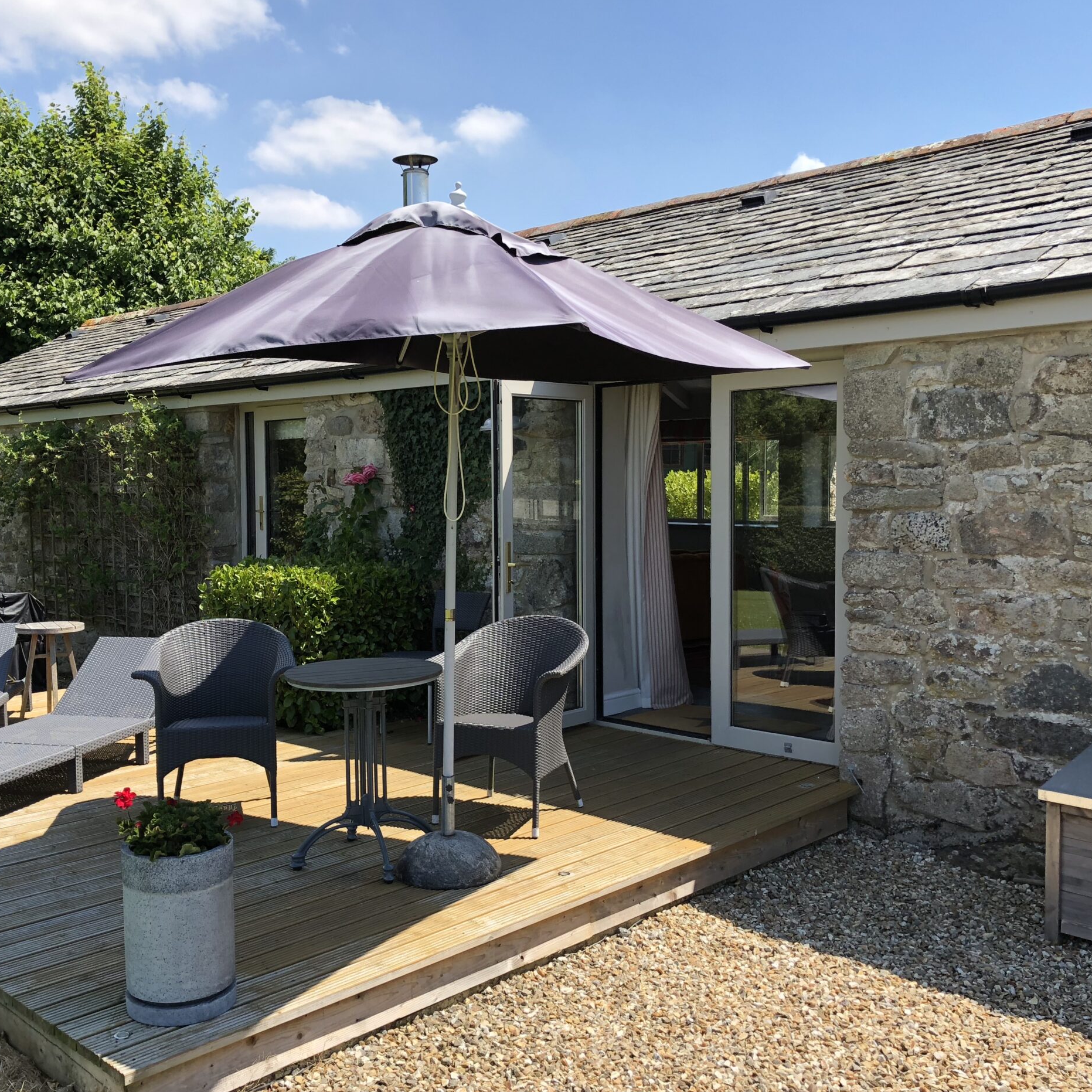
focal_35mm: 34
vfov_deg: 48.4
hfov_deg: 48.2
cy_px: 552
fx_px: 1213
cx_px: 453
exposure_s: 1/1066
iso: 20
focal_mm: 4
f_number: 1.8
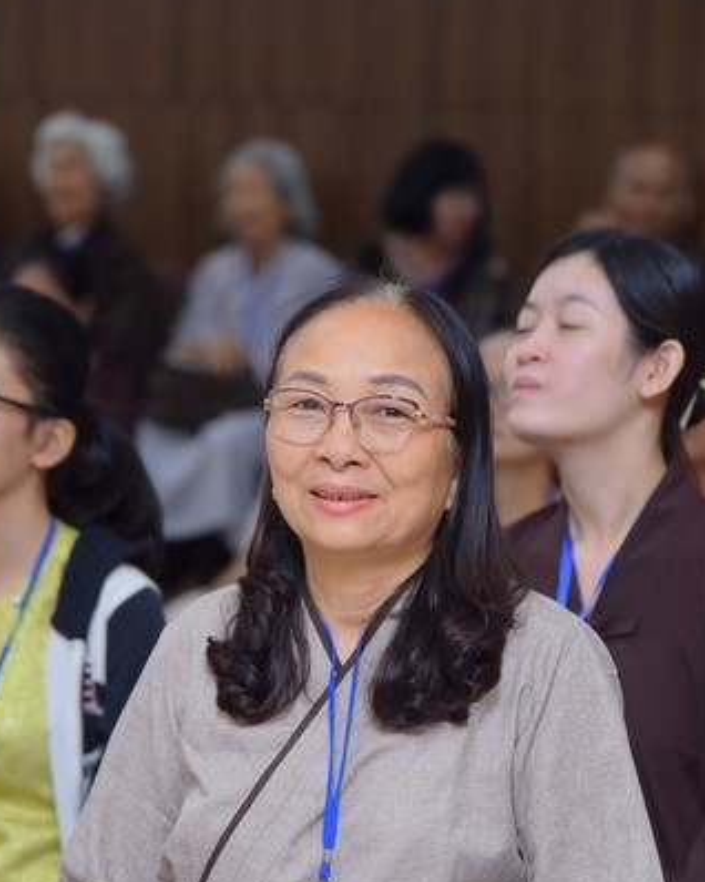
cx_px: 343
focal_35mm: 184
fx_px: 4803
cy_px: 552
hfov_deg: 8.4
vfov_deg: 10.5
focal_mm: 120
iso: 1250
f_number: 4.5
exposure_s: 1/125
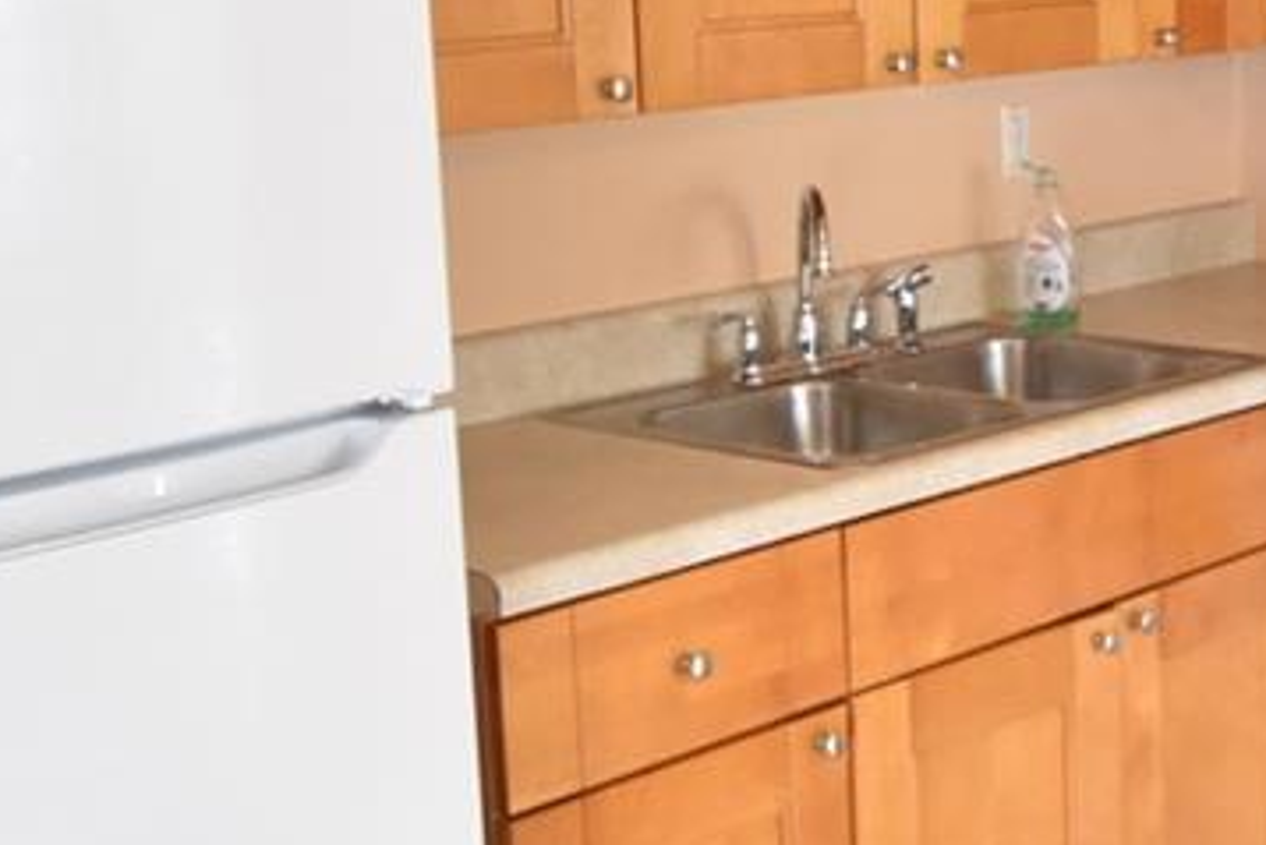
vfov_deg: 20.2
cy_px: 258
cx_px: 1086
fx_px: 2357
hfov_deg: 29.1
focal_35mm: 67
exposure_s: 1/90
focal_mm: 10
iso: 800
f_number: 3.5
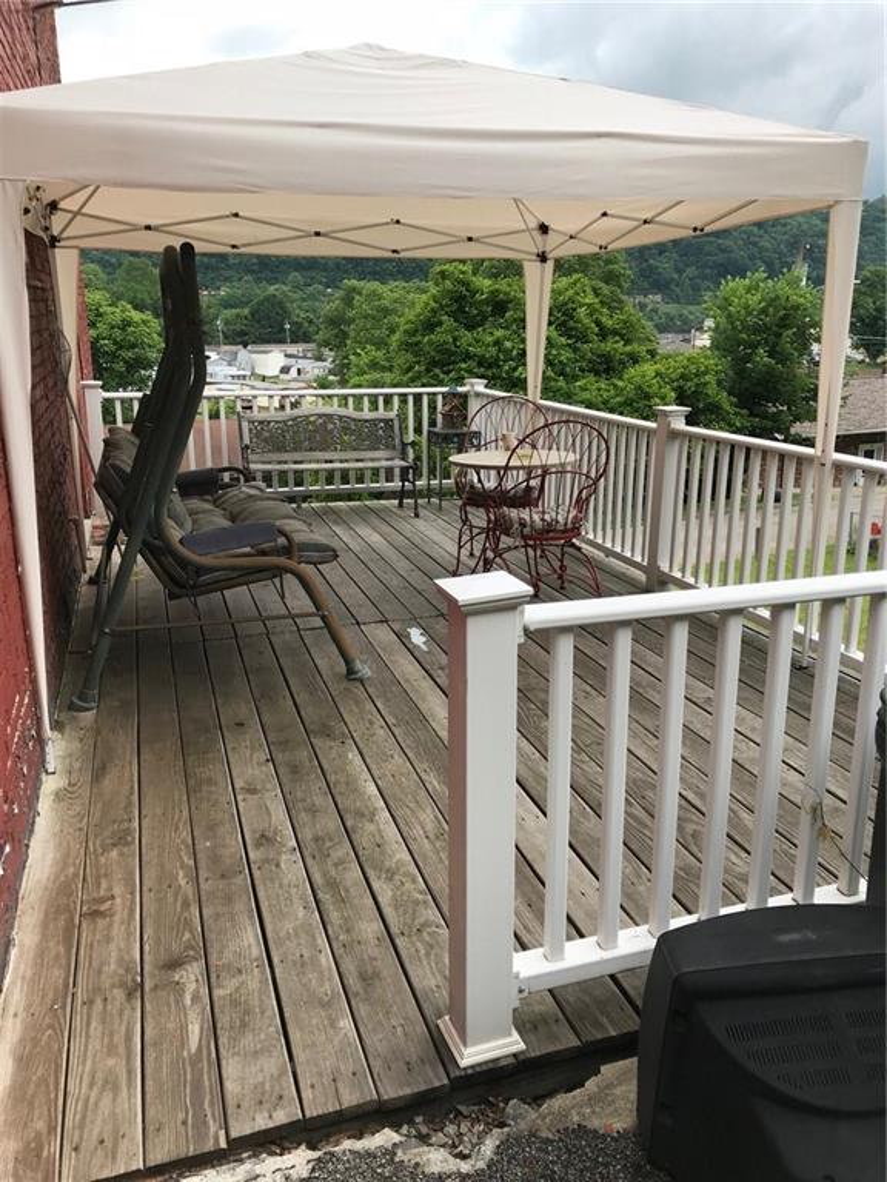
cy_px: 591
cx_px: 444
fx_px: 957
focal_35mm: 28
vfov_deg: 63.4
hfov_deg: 49.7
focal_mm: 3.99
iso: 20
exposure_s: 1/651
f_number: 1.8
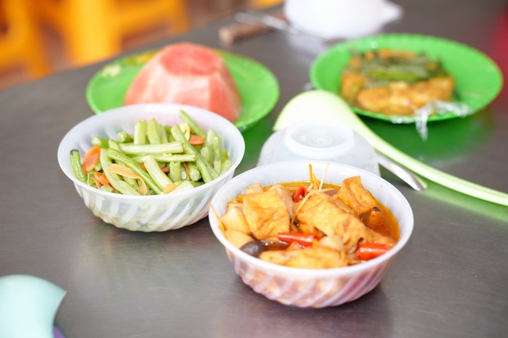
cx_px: 254
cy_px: 169
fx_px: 1086
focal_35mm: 77
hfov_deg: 26.3
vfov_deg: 17.7
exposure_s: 1/160
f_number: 3.2
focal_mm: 77
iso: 1000
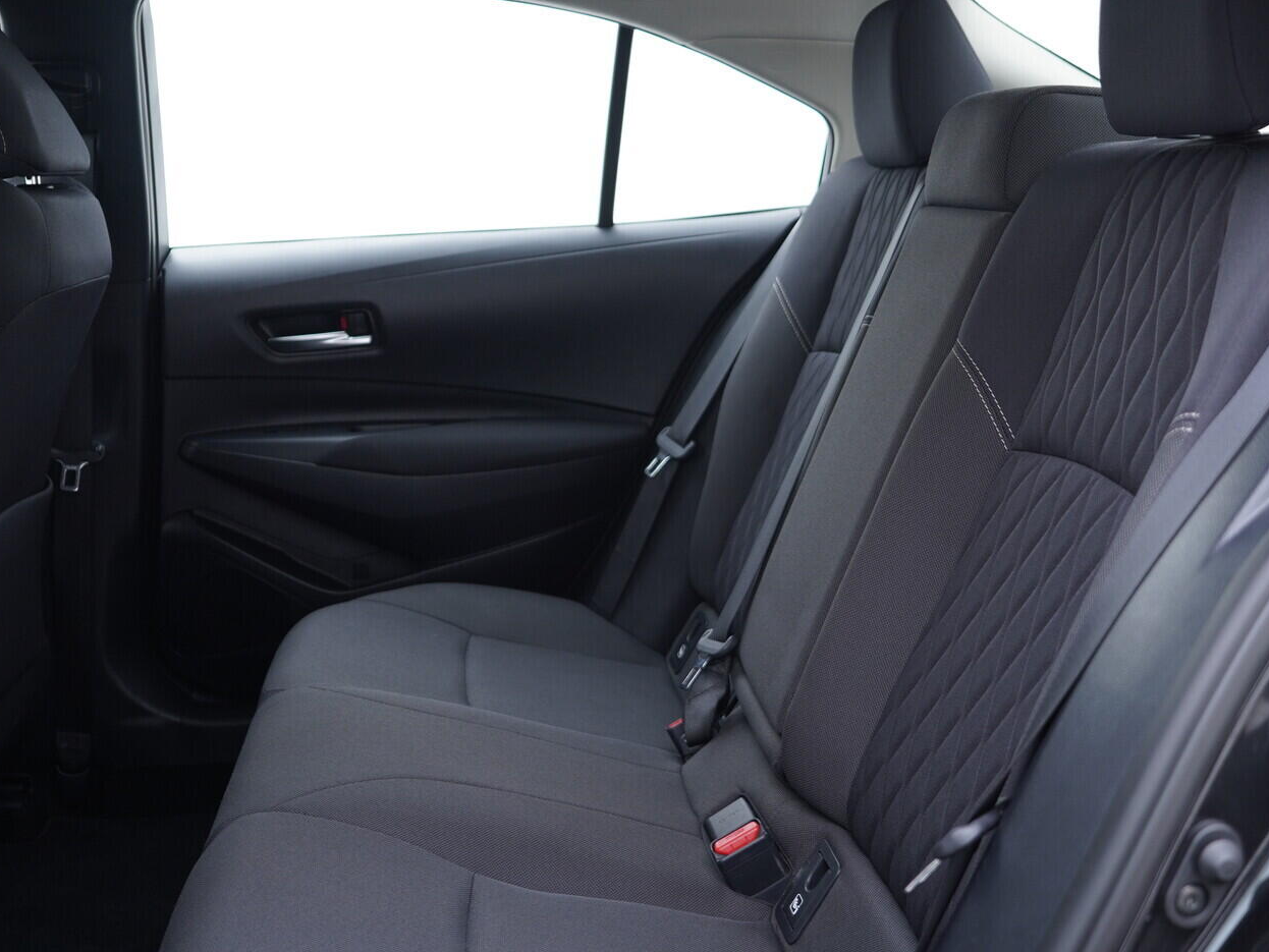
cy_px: 488
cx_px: 686
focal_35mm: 40
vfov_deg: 36.0
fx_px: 1467
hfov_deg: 46.7
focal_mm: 24
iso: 200
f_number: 2.8
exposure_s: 1/40
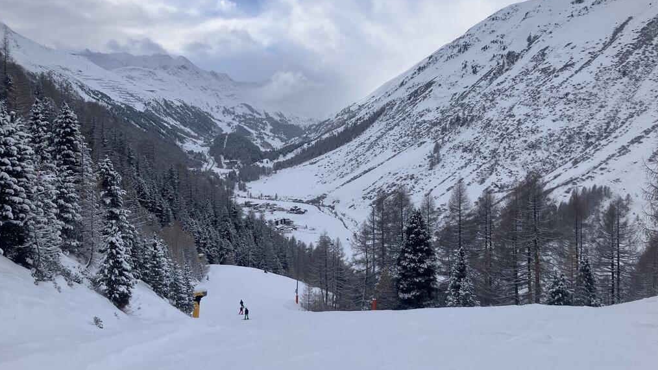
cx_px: 326
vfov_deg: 37.6
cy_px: 150
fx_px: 541
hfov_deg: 62.6
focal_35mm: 31
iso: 32
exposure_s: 1/3247
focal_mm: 3.99
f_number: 1.8
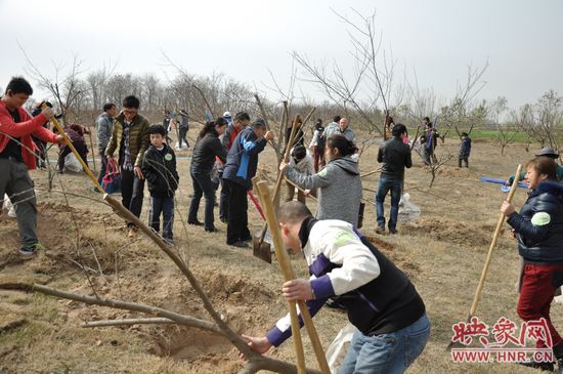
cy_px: 187
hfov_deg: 59.6
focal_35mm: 32
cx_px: 282
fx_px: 492
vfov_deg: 41.6
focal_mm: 21
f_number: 5.6
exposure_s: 1/400
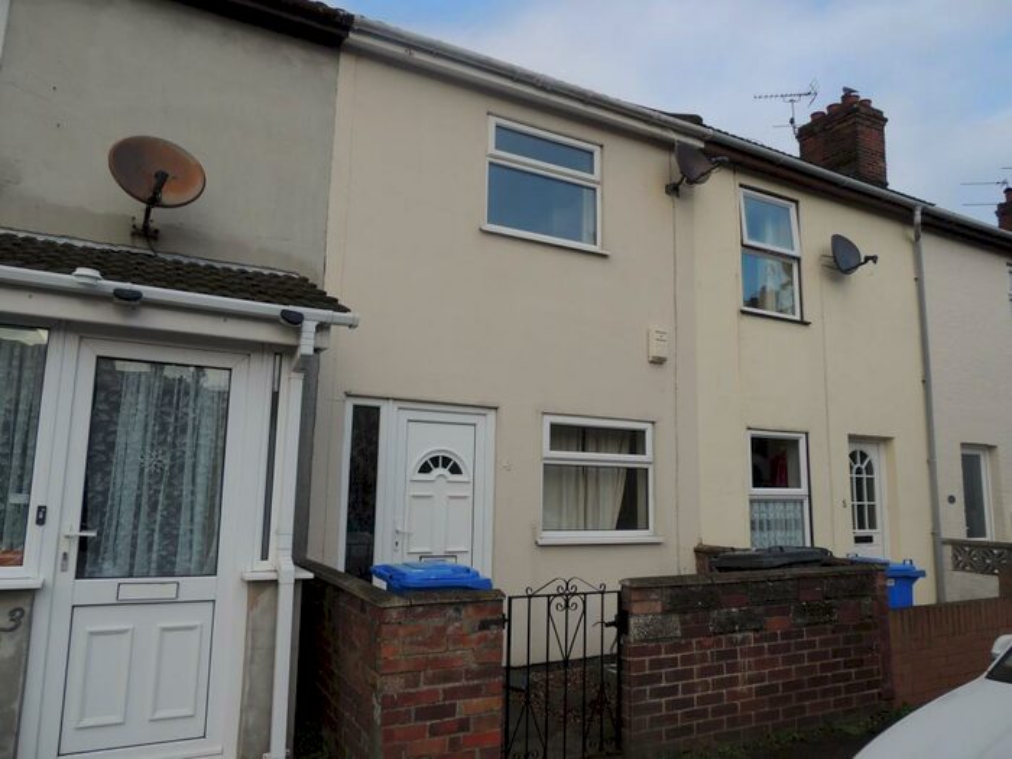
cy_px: 380
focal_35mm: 24
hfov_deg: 71.6
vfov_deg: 56.8
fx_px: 702
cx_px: 506
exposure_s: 1/800
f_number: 3
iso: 100
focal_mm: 4.3
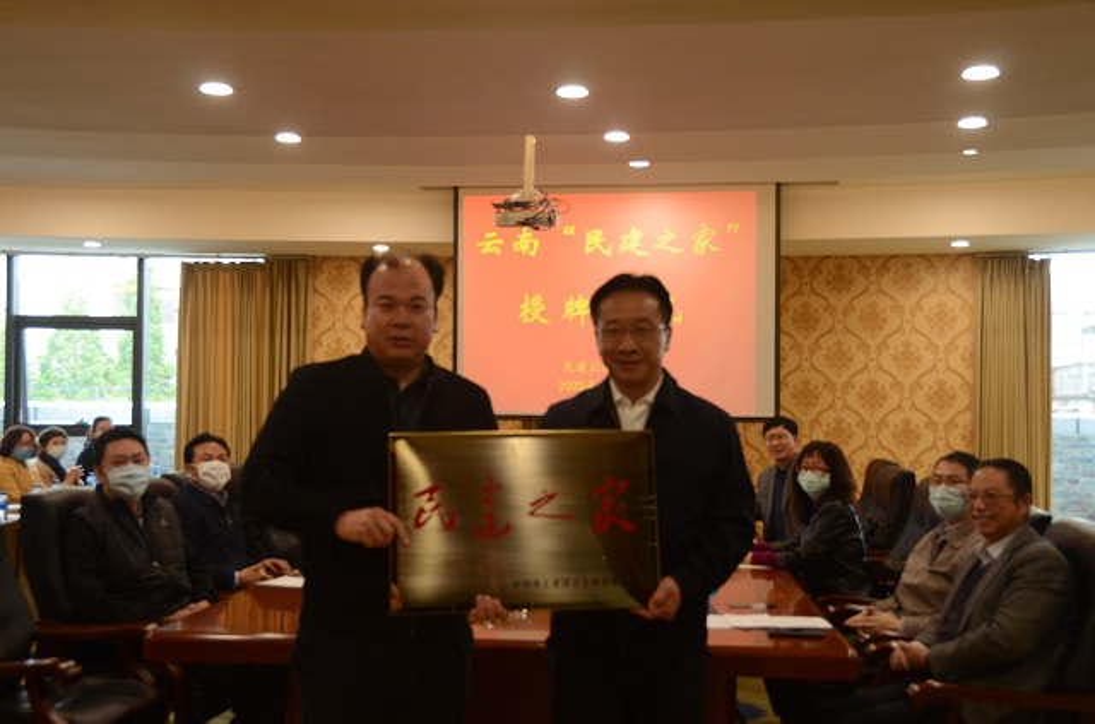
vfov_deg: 31.7
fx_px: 1274
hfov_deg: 46.5
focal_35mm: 42
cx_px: 548
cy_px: 362
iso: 800
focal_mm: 28
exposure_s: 1/80
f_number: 4.5
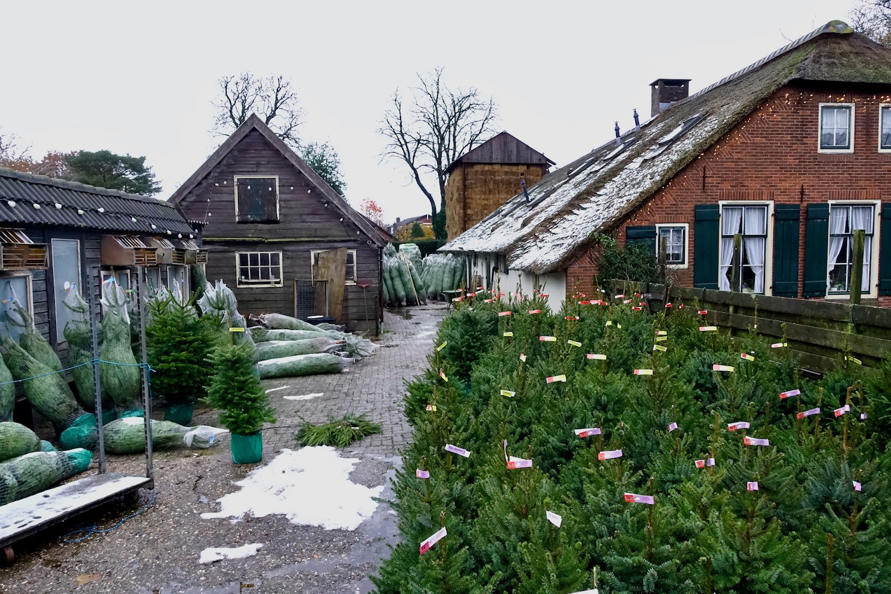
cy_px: 297
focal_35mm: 24
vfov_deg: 53.1
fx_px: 594
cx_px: 446
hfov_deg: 73.8
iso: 2000
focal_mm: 8.8
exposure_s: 1/200
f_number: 3.2
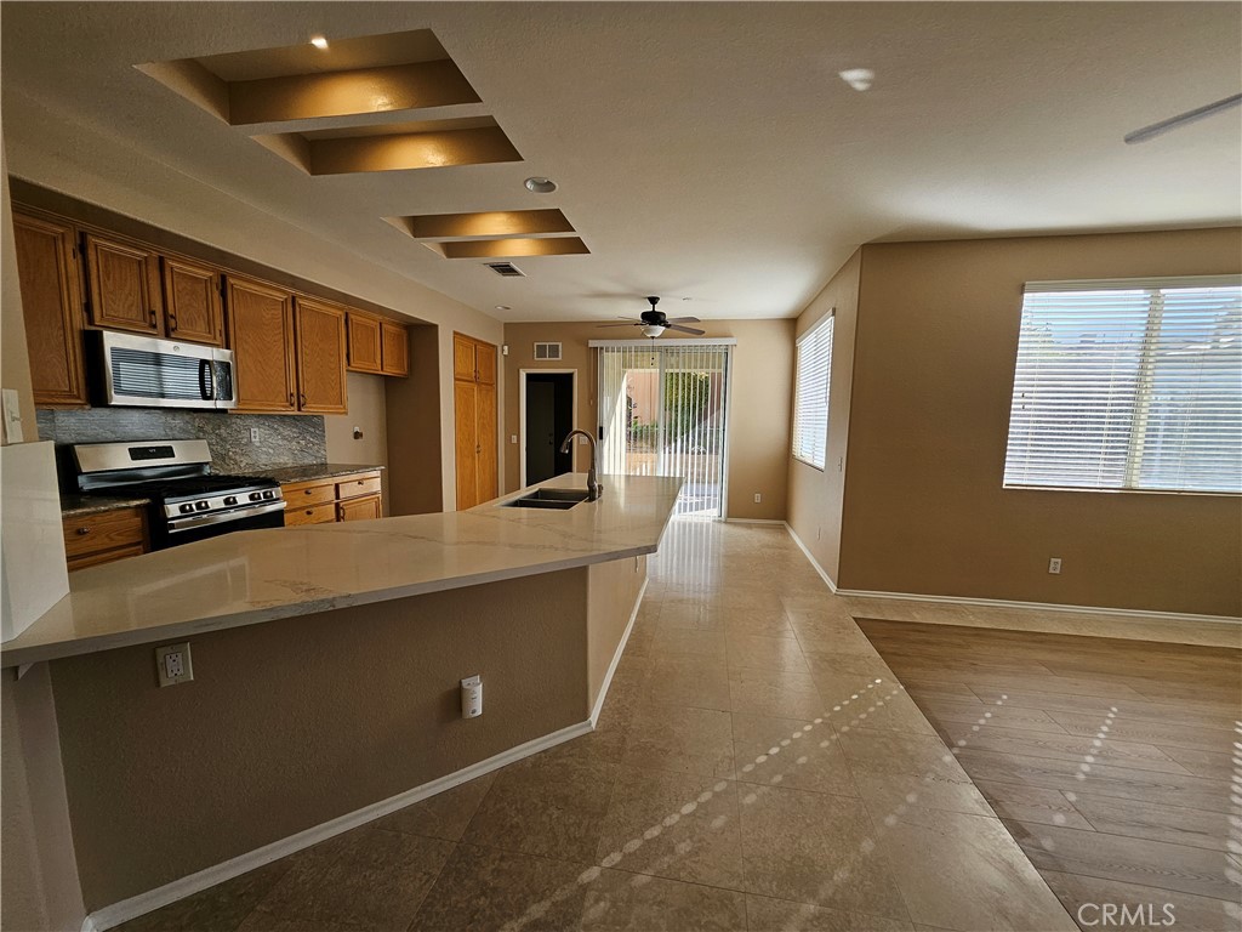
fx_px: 466
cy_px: 466
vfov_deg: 89.9
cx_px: 621
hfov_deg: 106.2
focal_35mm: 13
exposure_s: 1/120
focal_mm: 1.74
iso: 32
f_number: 2.2
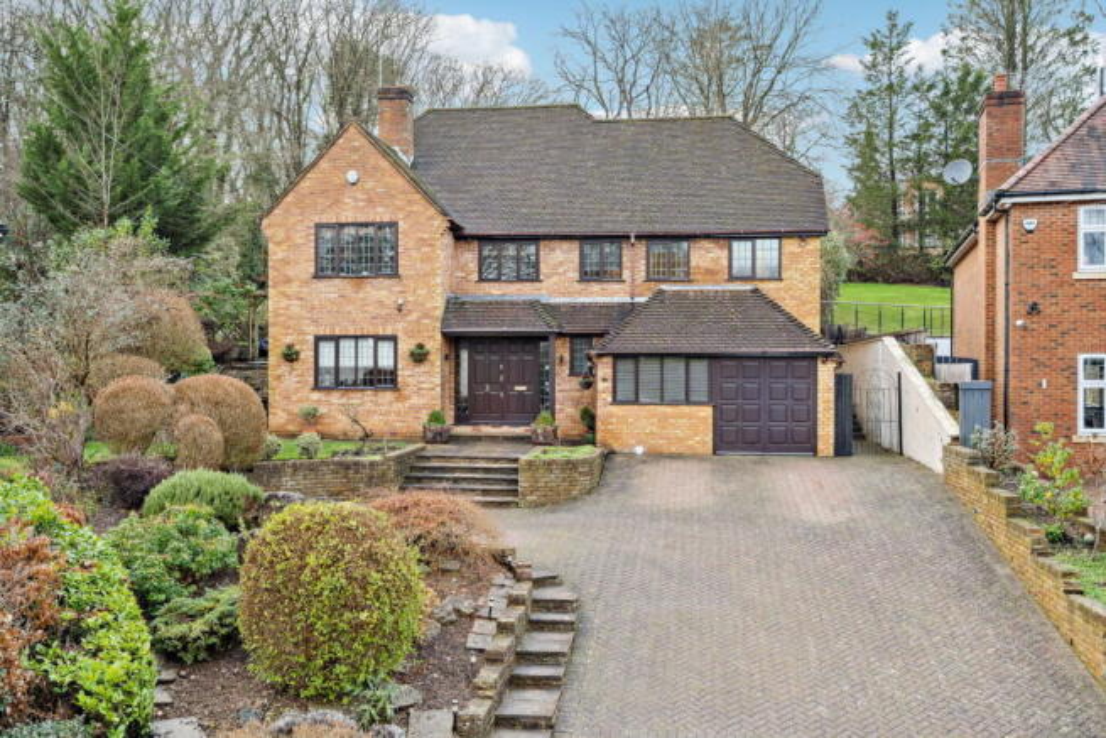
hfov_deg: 58.7
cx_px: 553
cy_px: 369
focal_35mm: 32
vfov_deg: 41.1
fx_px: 983
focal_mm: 32
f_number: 4.5
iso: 320
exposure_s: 1/100
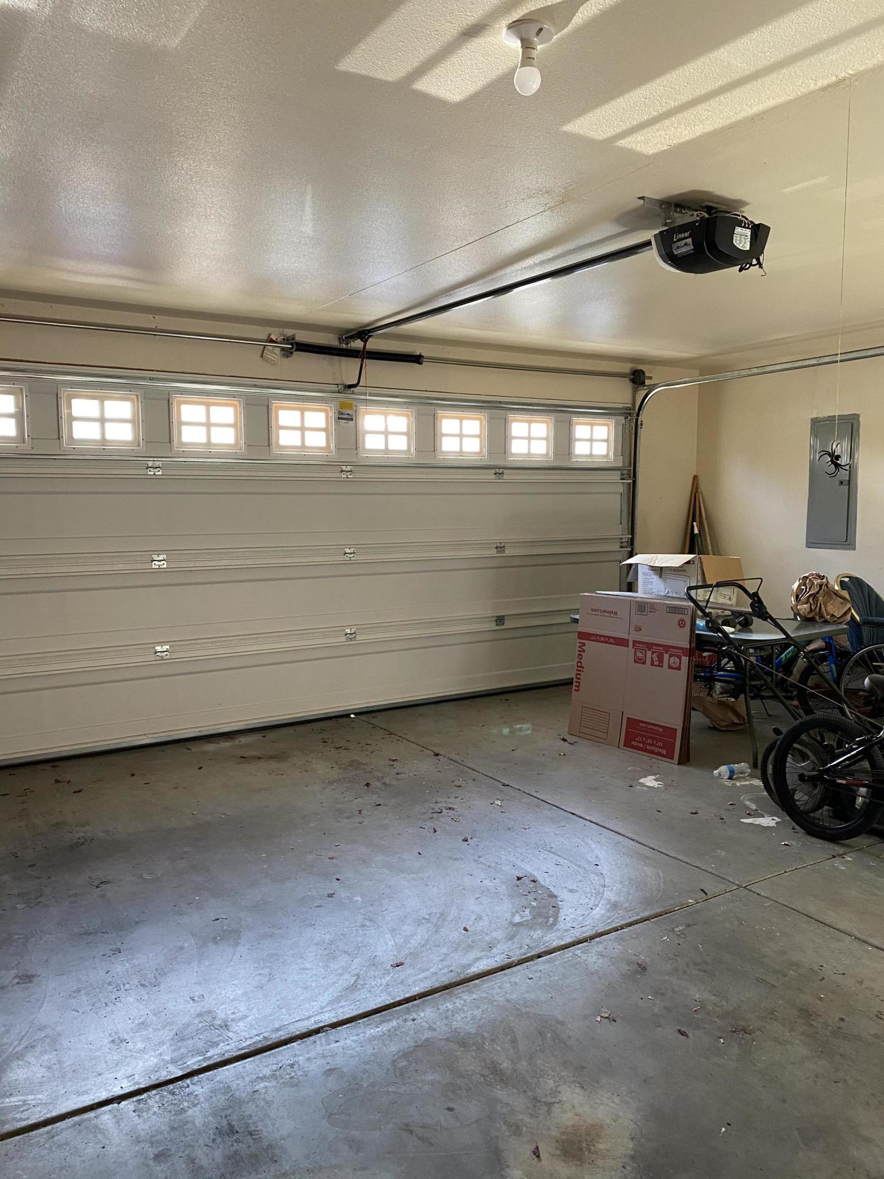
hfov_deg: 53.1
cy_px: 590
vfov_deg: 67.3
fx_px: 885
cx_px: 442
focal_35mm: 26
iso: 200
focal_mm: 4.25
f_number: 1.8
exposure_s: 1/60
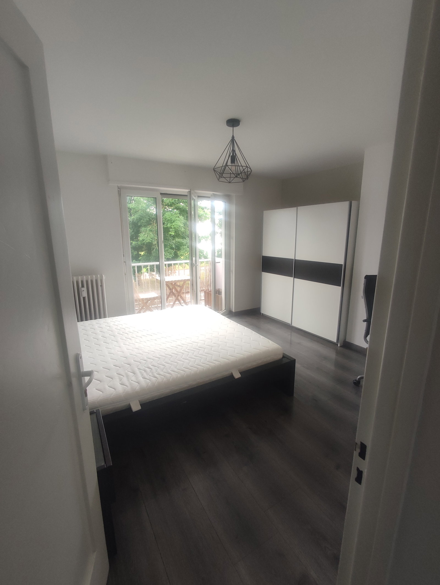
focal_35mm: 16
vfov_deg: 94.5
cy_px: 292
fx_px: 271
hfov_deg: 78.2
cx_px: 220
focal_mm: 1.65
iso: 162
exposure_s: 1/50
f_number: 2.2
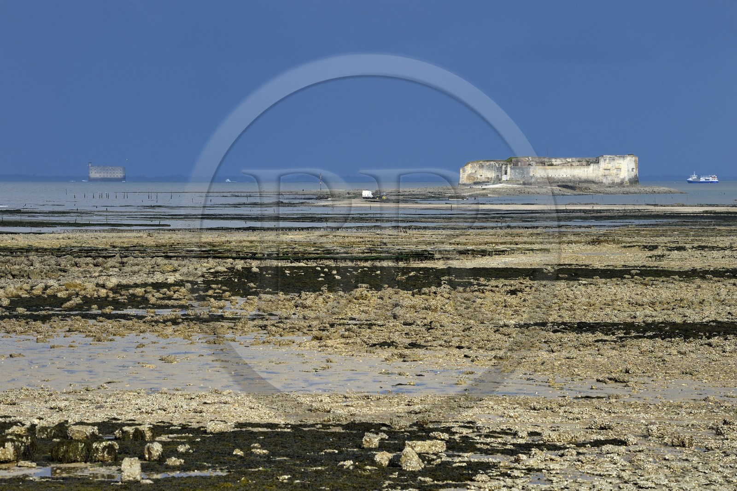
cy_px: 246
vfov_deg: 6.9
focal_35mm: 200
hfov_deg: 10.3
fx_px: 4092
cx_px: 368
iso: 200
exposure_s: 1/320
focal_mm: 200
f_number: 9
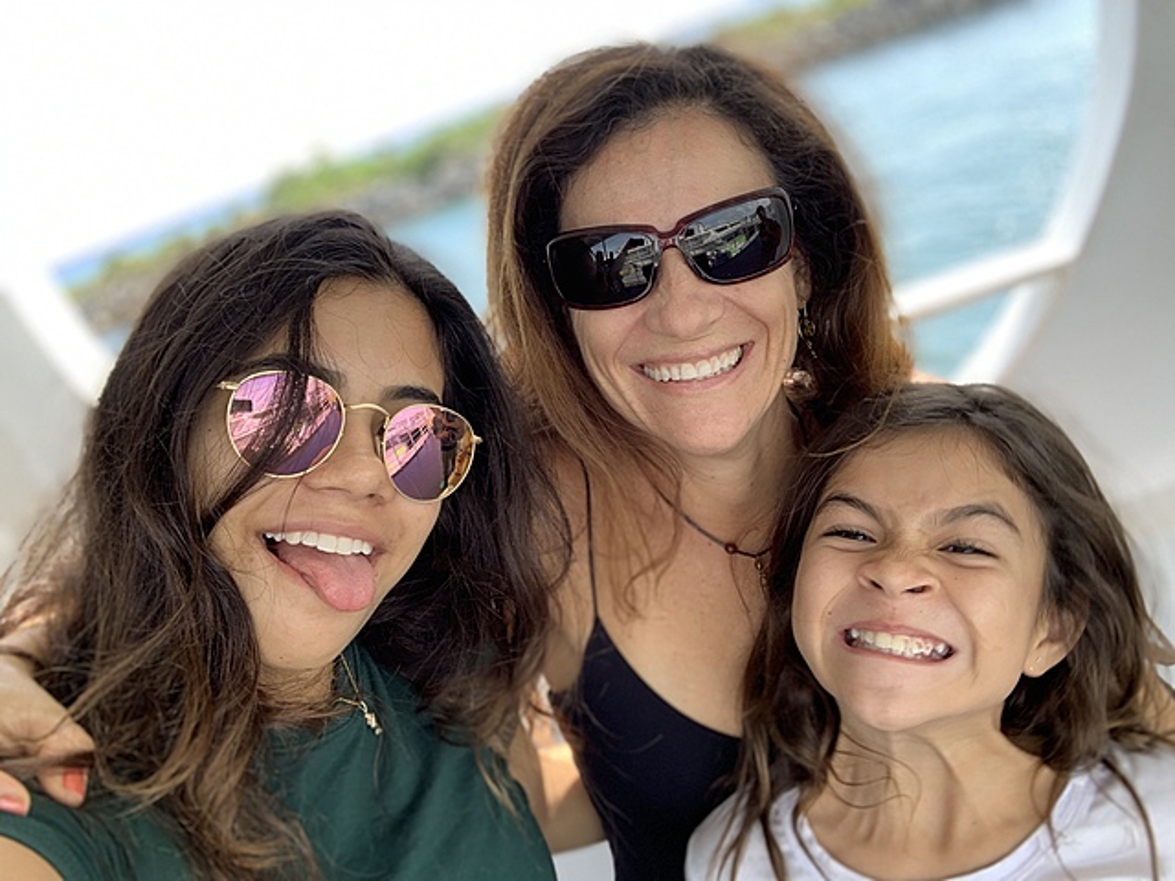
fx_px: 1086
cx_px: 588
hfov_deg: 56.8
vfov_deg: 44.2
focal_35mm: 32
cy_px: 440
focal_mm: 2.87
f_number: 2.2
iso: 20
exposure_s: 1/121
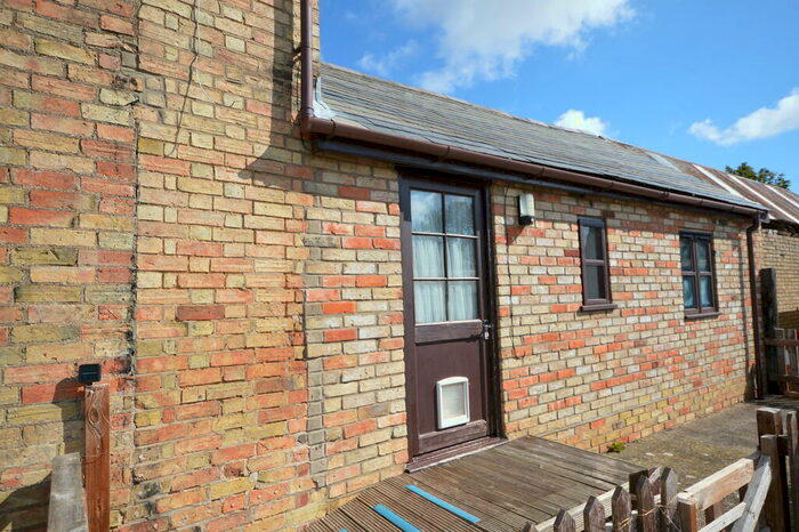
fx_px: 466
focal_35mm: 21
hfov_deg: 81.2
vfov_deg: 59.4
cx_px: 400
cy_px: 266
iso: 100
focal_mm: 14
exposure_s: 1/200
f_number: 7.1
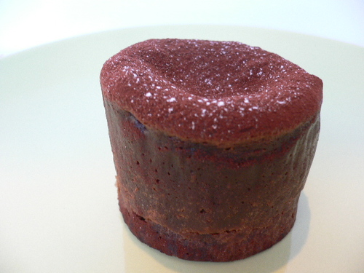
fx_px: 368
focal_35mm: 35
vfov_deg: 40.7
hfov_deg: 52.6
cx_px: 182
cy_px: 136
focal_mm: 5.8
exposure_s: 1/15
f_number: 2.8
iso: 150
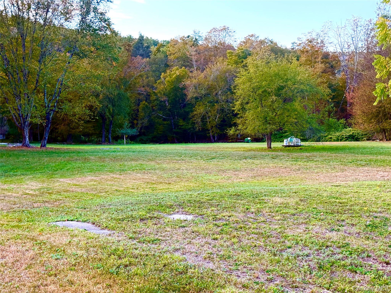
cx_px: 196
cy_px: 146
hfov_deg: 39.7
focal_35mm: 48
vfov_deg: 30.3
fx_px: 542
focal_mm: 6.76
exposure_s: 1/242
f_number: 1.78
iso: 125
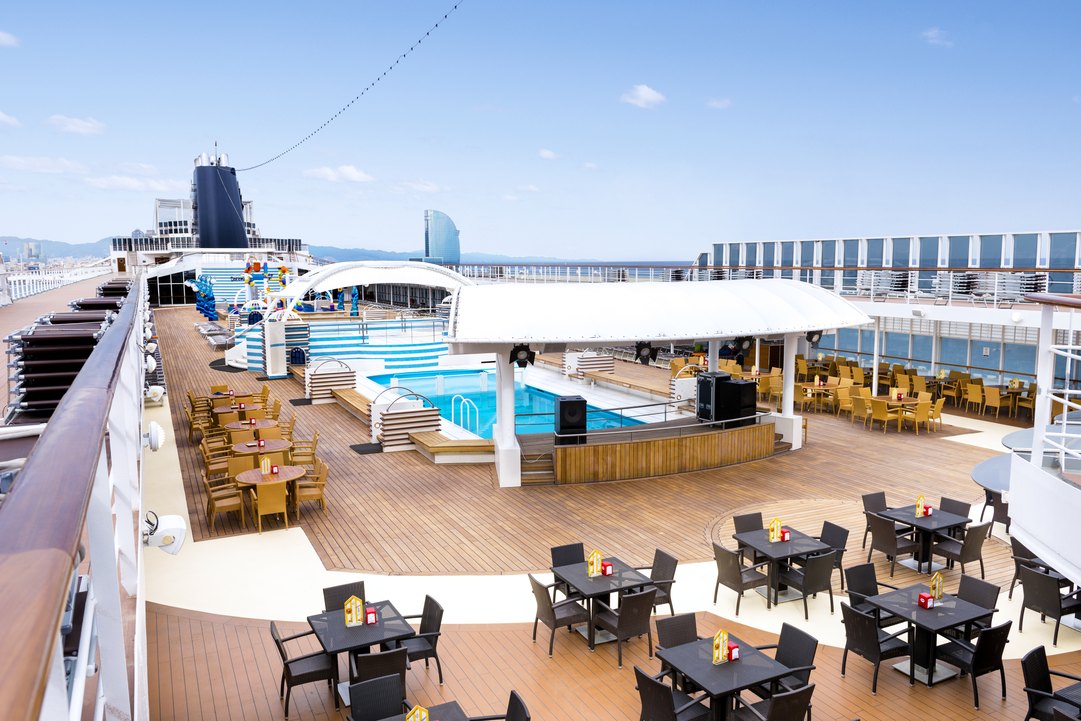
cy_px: 360
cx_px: 540
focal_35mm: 28
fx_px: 841
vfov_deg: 46.4
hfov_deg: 65.5
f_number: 8
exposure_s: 1/125
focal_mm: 28
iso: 100
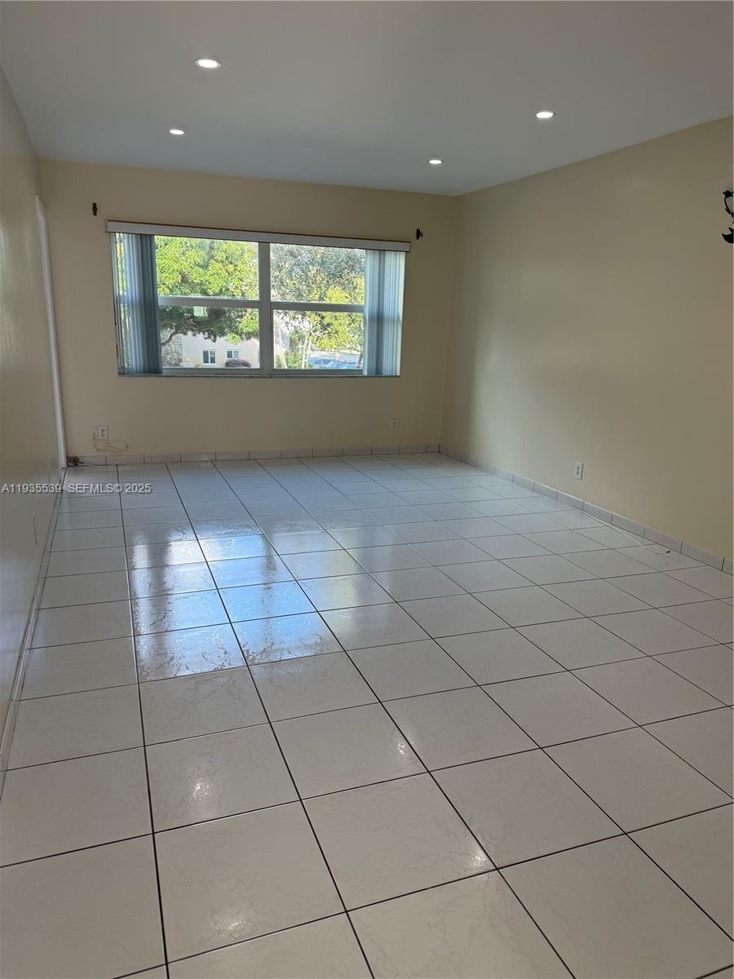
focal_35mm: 24
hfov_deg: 56.8
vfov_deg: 71.6
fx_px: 679
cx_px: 367
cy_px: 490
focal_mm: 6.76
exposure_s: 1/149
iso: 100
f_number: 1.78
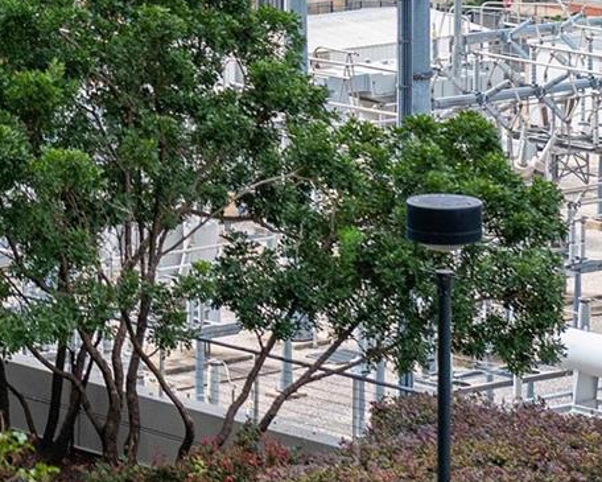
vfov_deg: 5.2
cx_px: -263
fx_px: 5257
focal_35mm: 295
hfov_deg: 6.5
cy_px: -301
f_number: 5.6
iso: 200
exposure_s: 1/500
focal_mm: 70
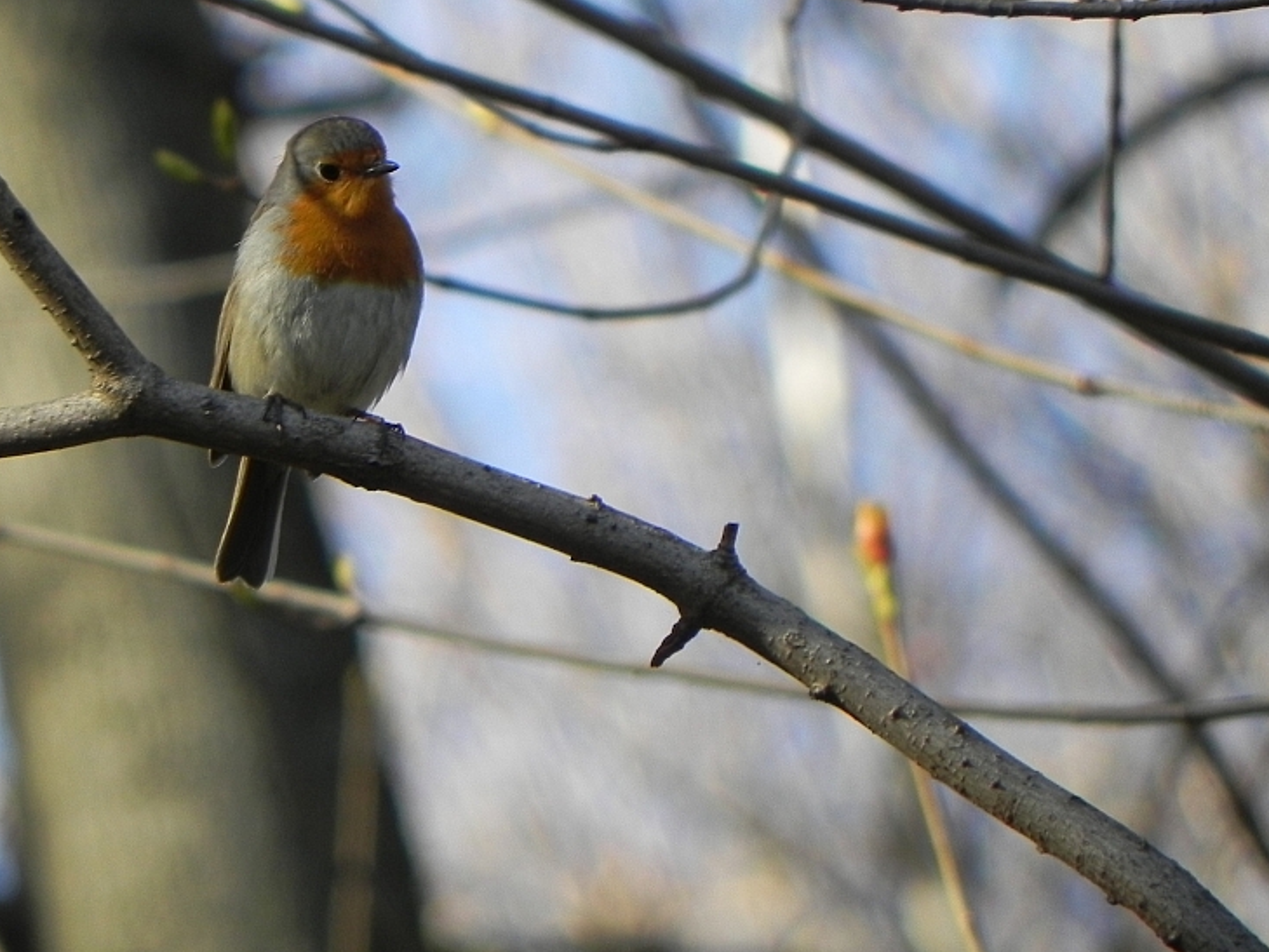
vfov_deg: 1.6
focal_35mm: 952
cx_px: 381
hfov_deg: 2.1
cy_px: 327
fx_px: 34905
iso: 160
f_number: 5
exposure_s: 1/210
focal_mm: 120
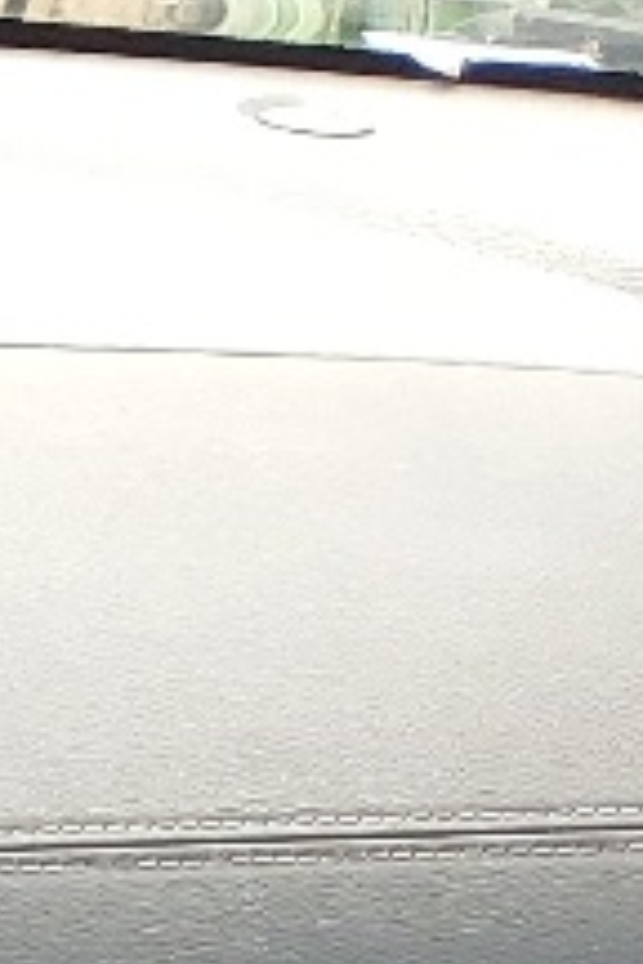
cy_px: 2419
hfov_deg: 5.7
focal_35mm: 200
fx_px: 5358
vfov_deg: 9.1
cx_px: -2161
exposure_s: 1/192
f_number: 1.5
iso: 50
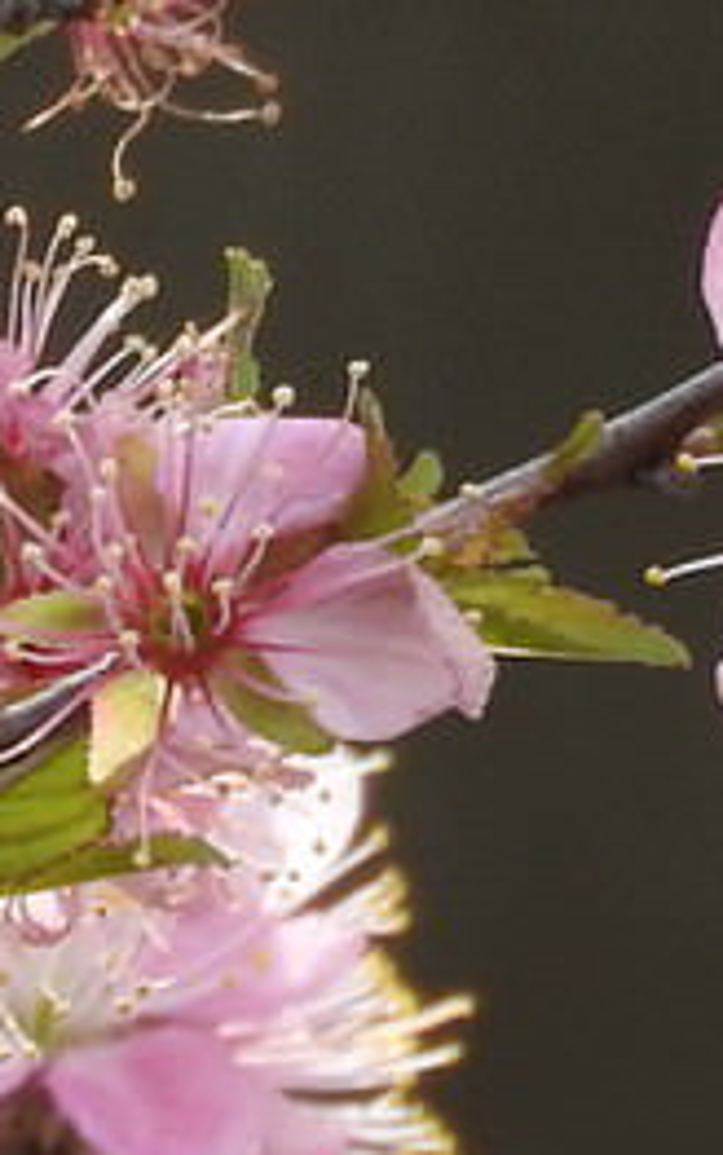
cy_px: -353
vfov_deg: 0.8
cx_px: 1164
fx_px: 81407
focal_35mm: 2585
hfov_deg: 0.5
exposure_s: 1/125
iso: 100
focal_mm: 71.7
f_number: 5.6
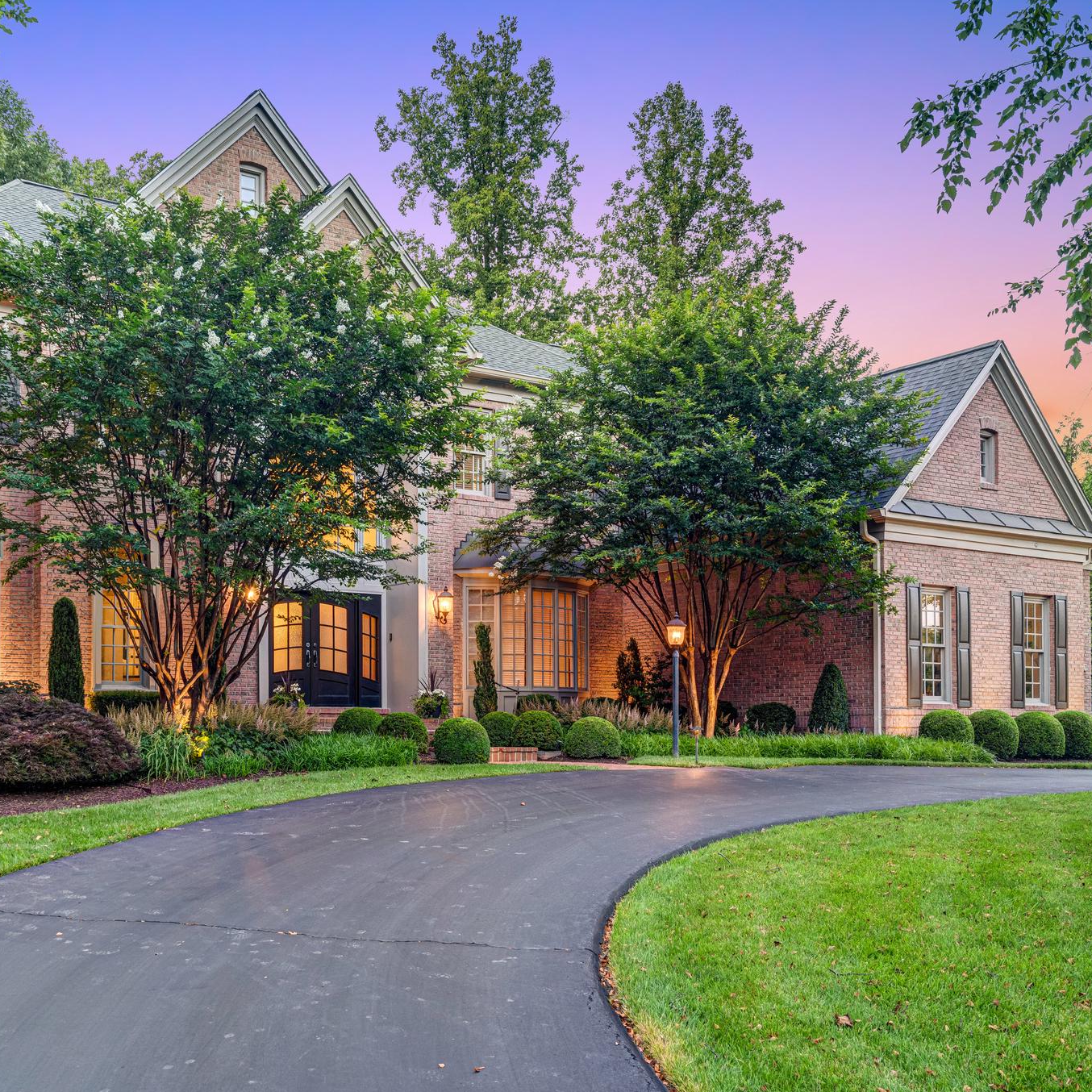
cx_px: 366
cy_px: 550
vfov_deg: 46.0
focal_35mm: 36
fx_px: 1285
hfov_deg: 45.4
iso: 640
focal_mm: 28
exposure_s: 1/5
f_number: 8
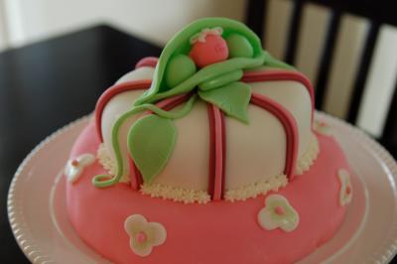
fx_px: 793
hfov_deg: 28.1
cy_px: 132
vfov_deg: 18.9
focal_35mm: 72
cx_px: 198
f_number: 2.8
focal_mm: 48
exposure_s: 1/25
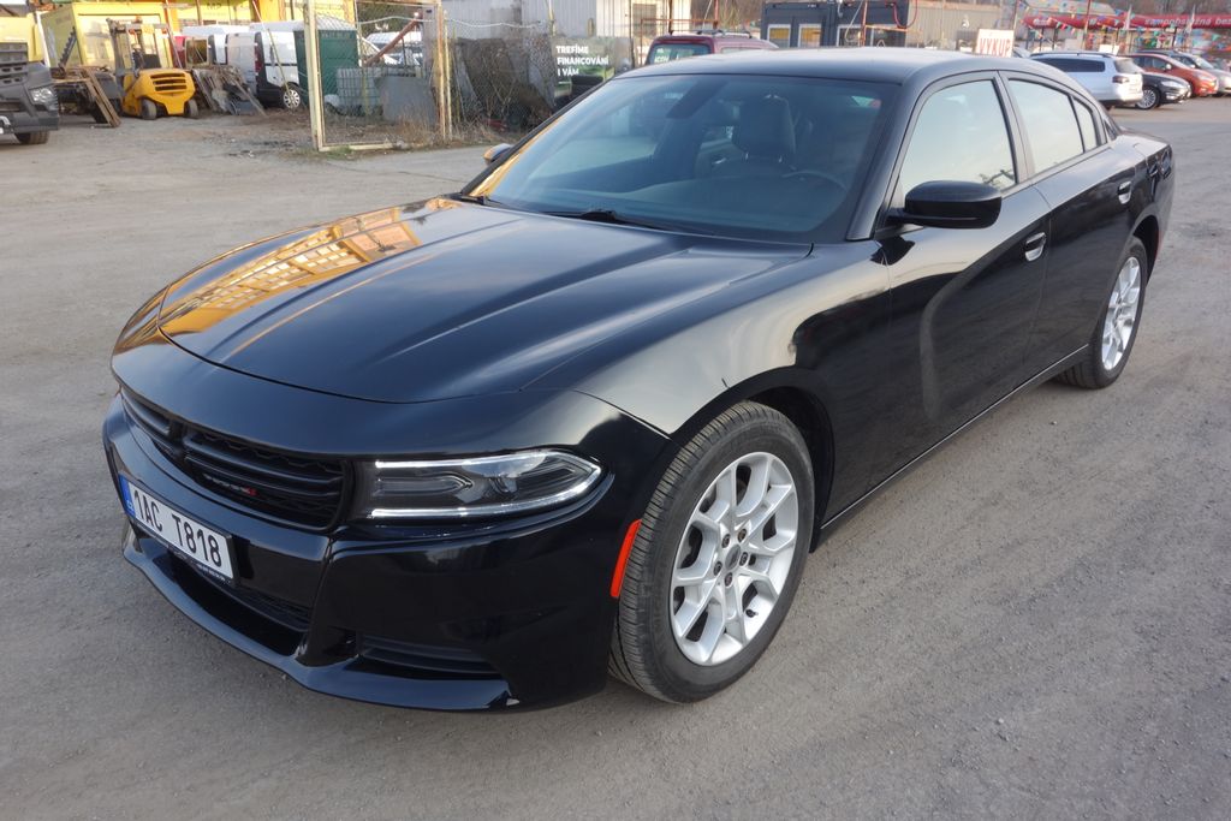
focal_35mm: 28
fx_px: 958
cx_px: 616
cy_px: 410
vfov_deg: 46.4
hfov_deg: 65.5
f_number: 8
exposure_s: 1/25
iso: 125
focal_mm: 10.4
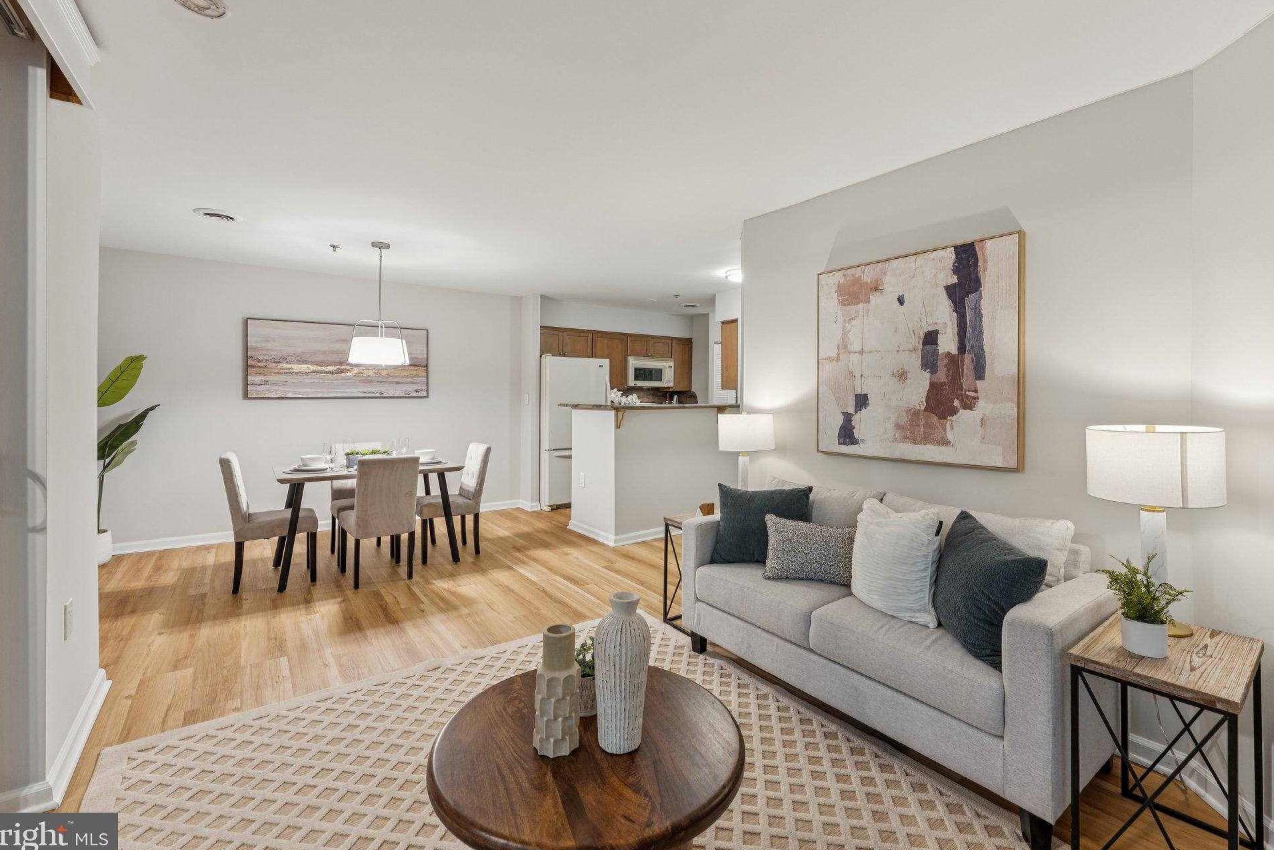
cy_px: 406
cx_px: 653
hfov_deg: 100.4
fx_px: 531
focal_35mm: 15
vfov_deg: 77.3
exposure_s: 1/4
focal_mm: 14
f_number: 8
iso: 200
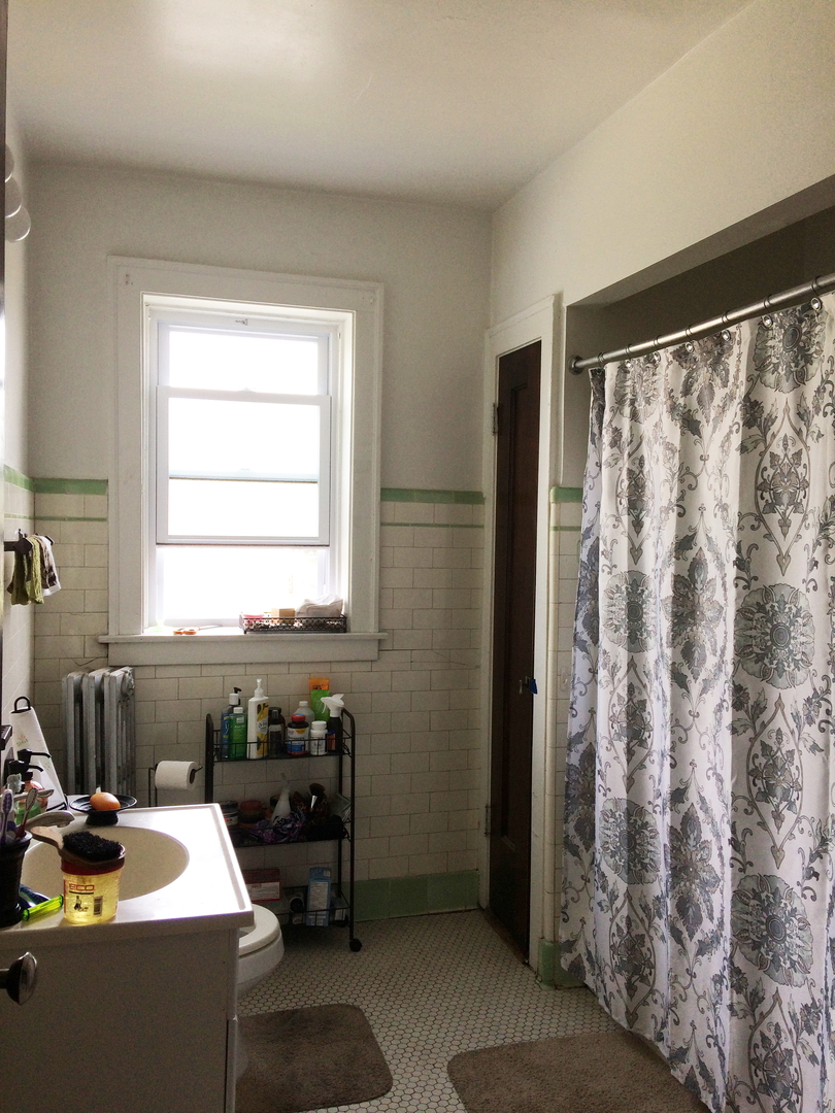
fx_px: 933
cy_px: 556
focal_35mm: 29
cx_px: 418
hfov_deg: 48.2
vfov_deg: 61.7
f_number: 2.2
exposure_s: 1/120
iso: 64
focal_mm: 4.15
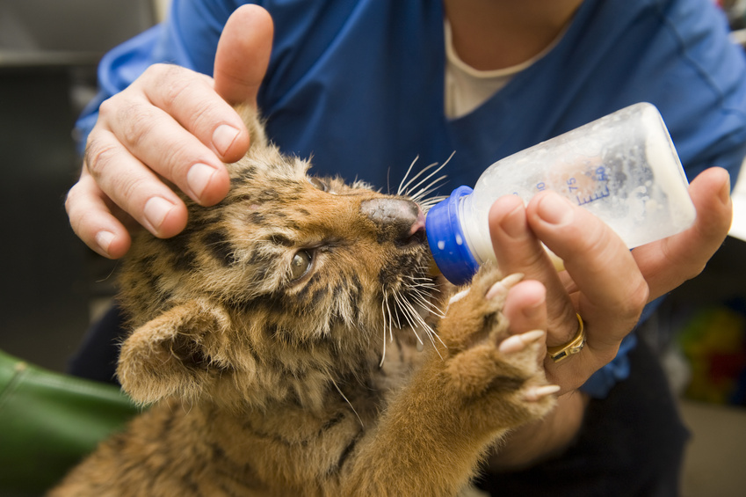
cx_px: 373
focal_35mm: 32
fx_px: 663
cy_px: 248
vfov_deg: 41.1
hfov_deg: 58.7
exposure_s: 1/160
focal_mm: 32
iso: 400
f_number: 4.5
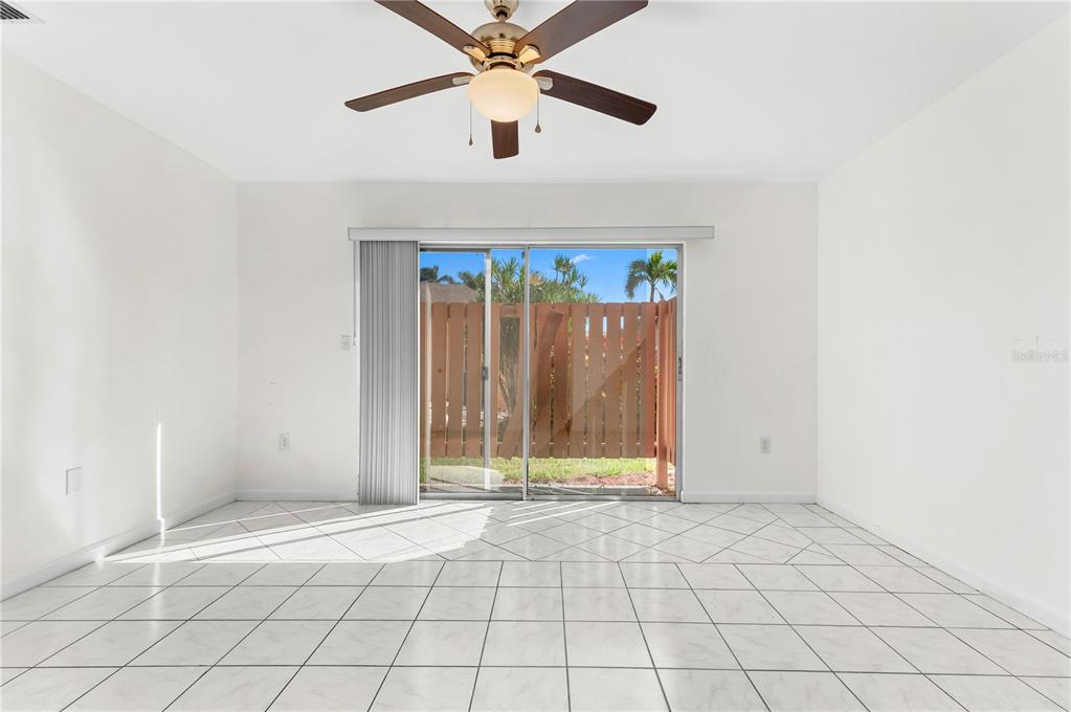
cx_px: 536
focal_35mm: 16
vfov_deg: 73.6
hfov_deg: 96.8
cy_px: 356
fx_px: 476
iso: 320
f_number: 10
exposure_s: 1/20
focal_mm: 16
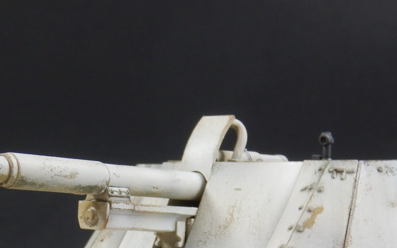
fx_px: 1168
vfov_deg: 11.7
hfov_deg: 19.1
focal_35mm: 108
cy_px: 347
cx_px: 67
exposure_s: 1/40
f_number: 4.2
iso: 125
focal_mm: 6.6
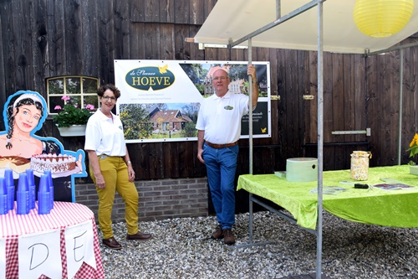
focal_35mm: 32
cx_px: 209
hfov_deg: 59.5
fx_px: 366
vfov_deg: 41.7
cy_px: 140
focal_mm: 21
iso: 400
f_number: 7.1
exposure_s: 1/160
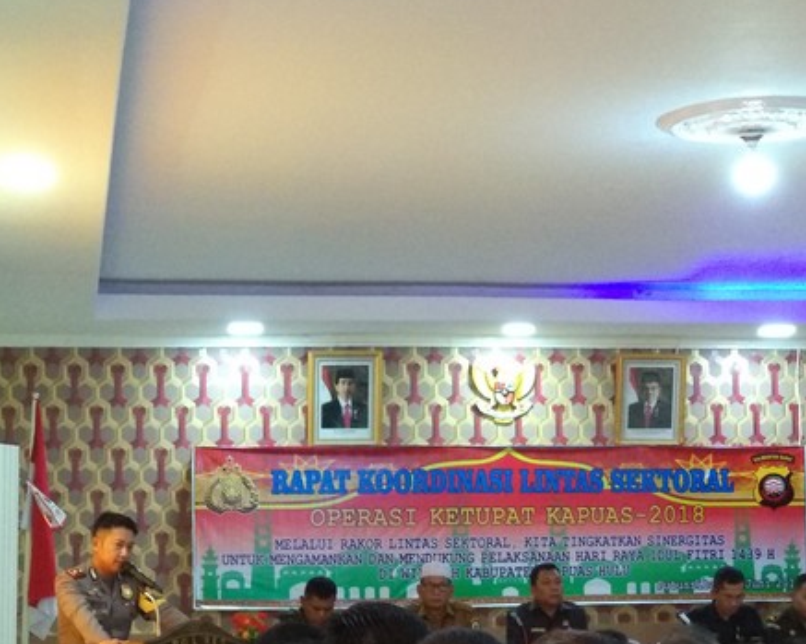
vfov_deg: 16.4
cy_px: 500
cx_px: 424
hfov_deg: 20.6
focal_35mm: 93
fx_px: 2217
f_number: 2.6
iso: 1600
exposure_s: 1/33
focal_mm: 5.99
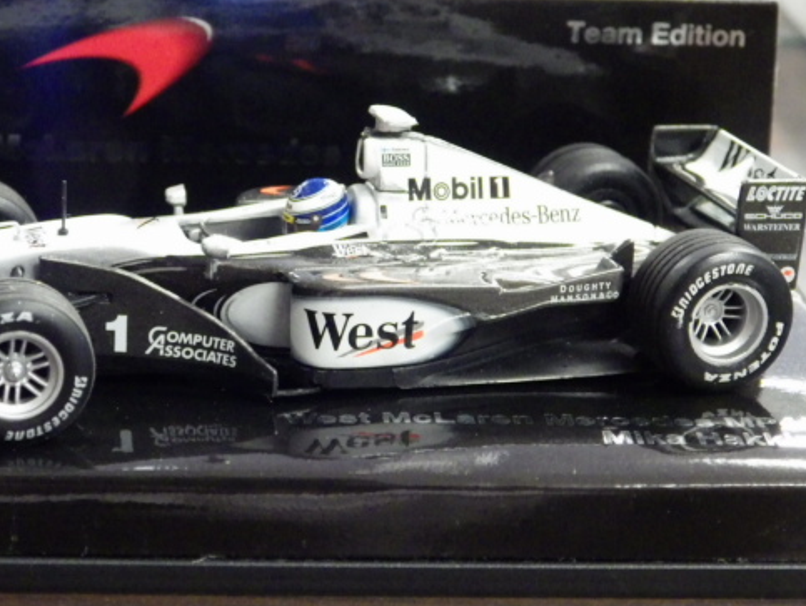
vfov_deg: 15.7
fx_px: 2190
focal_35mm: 94
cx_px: 280
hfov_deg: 20.8
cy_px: 304
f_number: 4.2
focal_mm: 12.8
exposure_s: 1/25
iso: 1250
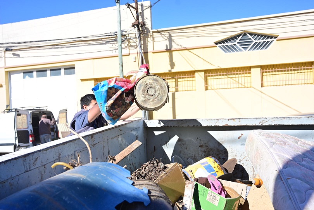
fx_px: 270
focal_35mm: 31
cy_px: 105
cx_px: 157
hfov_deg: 60.3
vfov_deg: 42.3
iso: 250
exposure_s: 1/1600
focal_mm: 31
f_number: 4
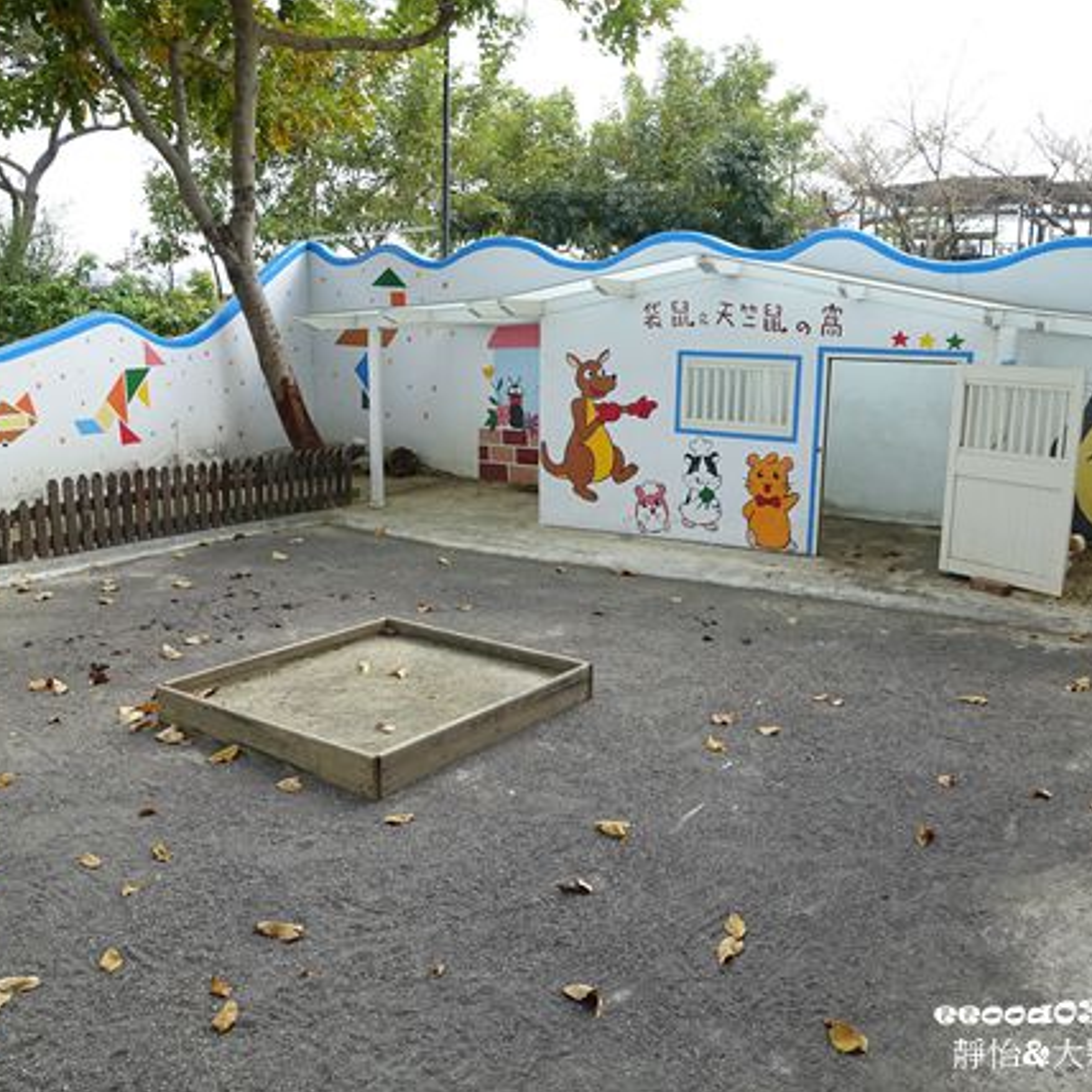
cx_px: 592
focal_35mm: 31
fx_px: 1106
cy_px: 550
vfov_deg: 52.5
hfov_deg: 52.5
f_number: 4
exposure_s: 1/320
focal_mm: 8.8
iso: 125
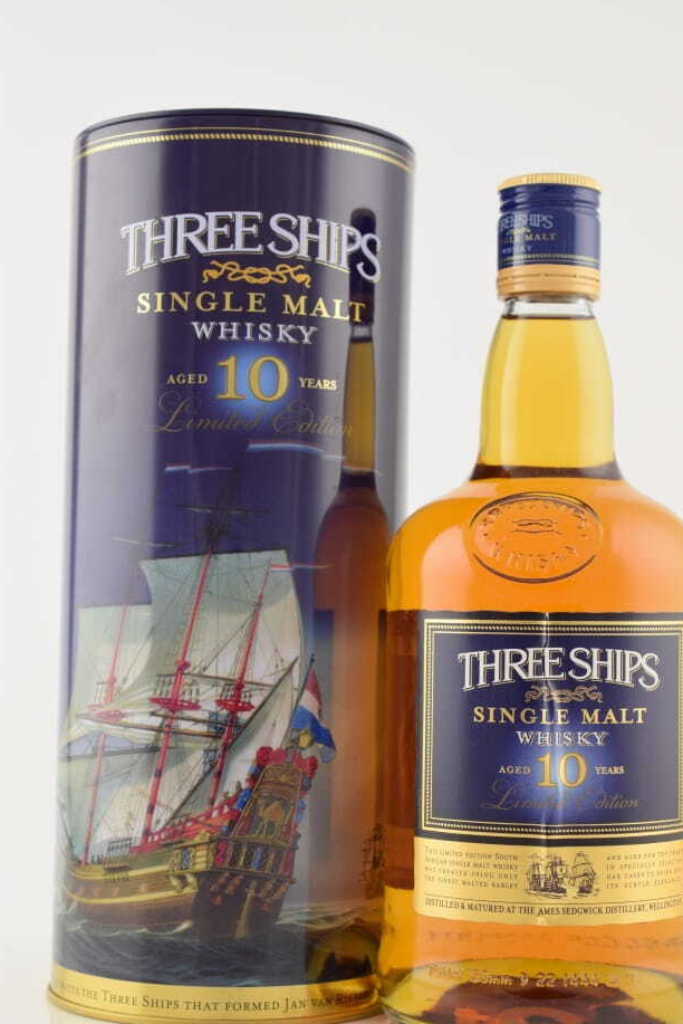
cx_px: 377
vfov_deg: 30.0
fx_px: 1905
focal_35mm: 67
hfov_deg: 20.3
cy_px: 567
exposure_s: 1/25
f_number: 7.1
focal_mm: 40
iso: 100
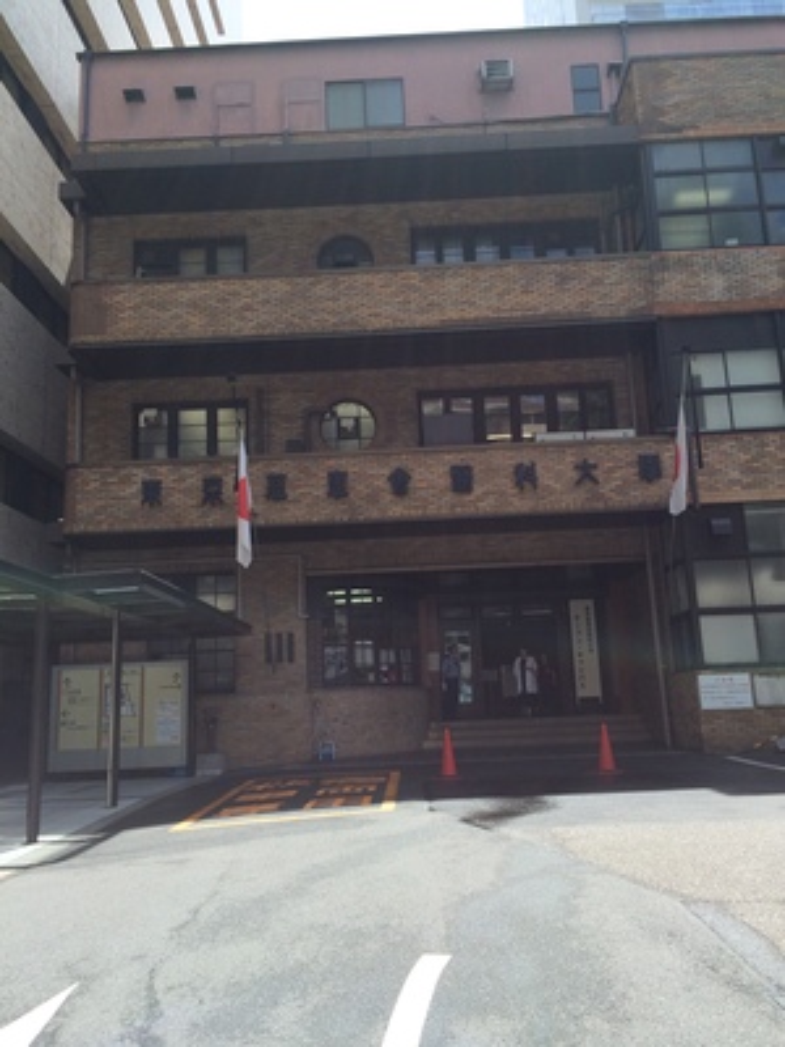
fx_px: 907
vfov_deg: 60.0
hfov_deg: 46.8
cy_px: 524
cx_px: 392
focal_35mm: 30
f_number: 2.2
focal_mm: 4.12
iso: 32
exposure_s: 1/873
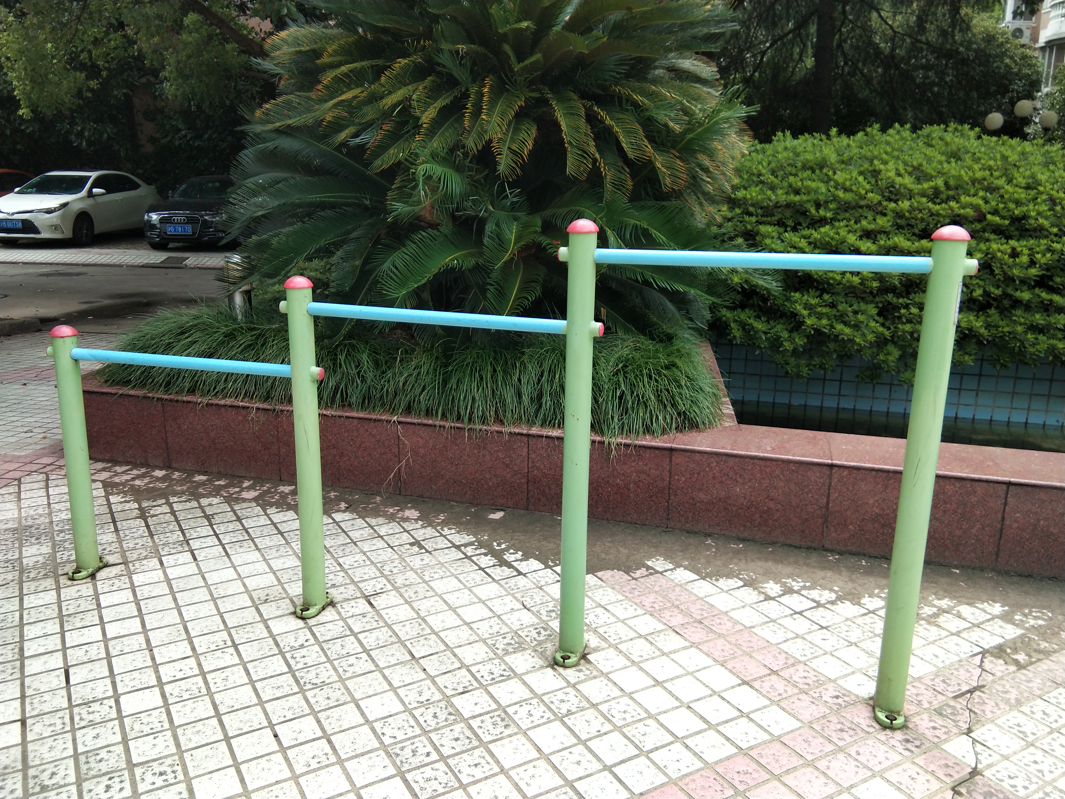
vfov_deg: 45.4
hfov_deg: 58.4
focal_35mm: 31
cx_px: 532
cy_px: 400
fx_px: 954
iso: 50
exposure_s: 1/272
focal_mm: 3.69
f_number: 2.2
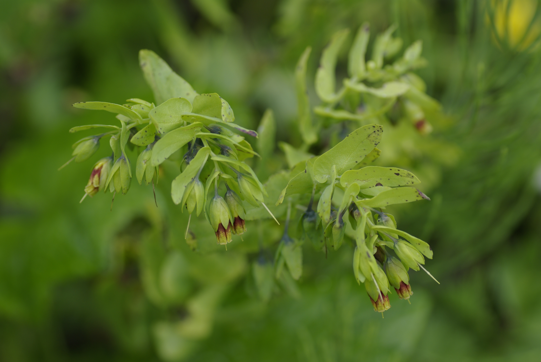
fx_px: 2031
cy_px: 181
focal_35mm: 135
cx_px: 270
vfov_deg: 10.2
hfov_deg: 15.2
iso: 100
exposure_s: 1/250
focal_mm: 90
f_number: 4
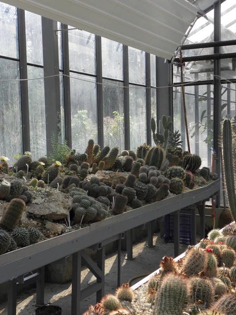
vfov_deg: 33.8
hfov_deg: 25.7
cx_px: 118
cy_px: 158
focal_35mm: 57
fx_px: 518
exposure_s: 1/125
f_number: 4.5
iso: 64
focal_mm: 10.29
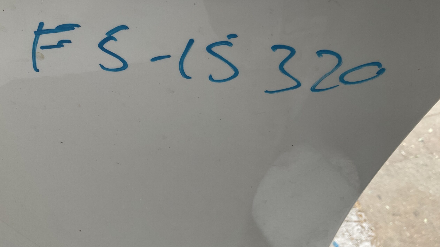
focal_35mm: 32
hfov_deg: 61.0
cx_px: 218
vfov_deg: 36.3
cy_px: 82
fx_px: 373
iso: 32
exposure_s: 1/120
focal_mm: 3
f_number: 1.8
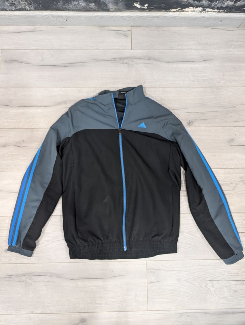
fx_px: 226
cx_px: 122
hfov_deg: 56.9
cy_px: 162
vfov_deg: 71.5
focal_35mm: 24
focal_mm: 6.9
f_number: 1.68
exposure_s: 1/25.8
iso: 411
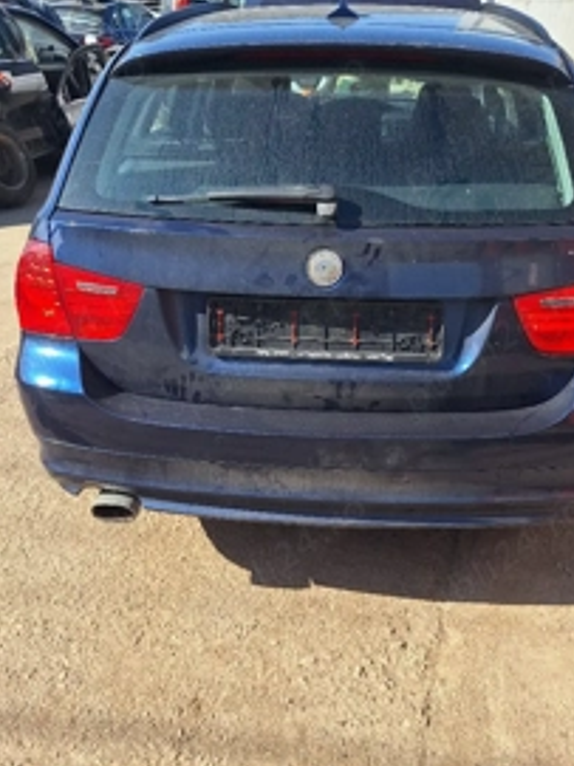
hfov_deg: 41.7
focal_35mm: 34
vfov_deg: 54.0
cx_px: 331
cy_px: 379
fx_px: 752
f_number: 1.8
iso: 40
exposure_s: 1/2500
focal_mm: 5.54
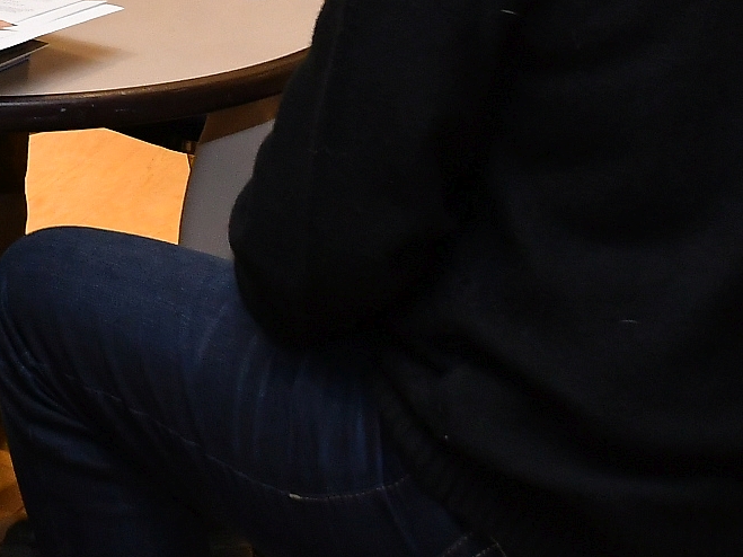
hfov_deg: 14.3
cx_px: -114
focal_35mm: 134
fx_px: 2876
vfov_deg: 10.8
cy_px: -185
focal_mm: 22
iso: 1000
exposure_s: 1/80
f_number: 4
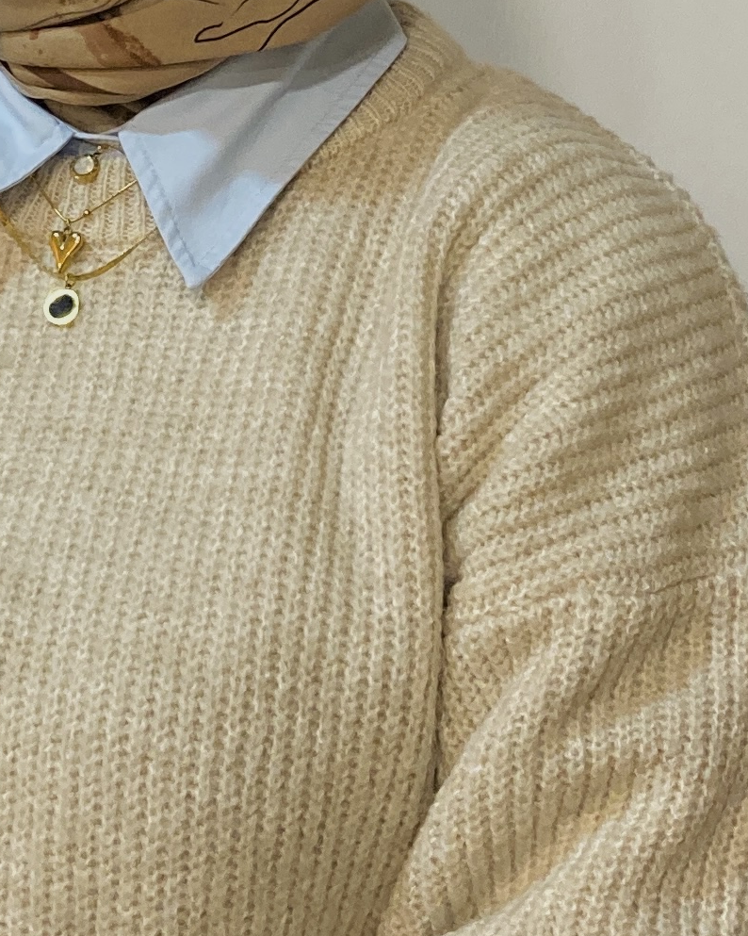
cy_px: -95
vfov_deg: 16.8
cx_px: 86
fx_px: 3073
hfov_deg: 13.8
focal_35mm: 111
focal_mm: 3.99
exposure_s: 1/50
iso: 125
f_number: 1.8
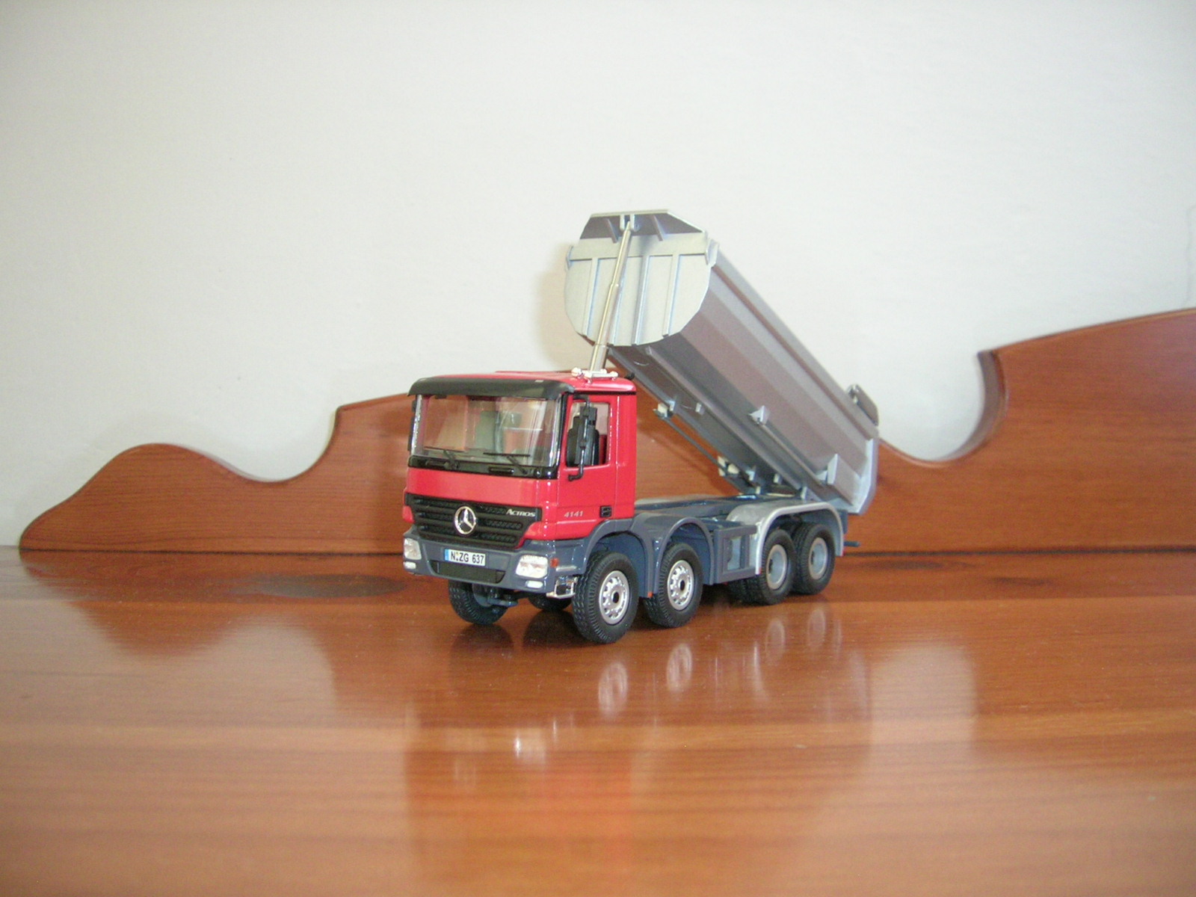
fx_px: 1209
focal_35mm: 35
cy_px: 448
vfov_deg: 40.7
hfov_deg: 52.6
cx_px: 598
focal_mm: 5.4
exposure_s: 1/7.7
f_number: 2.8
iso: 200
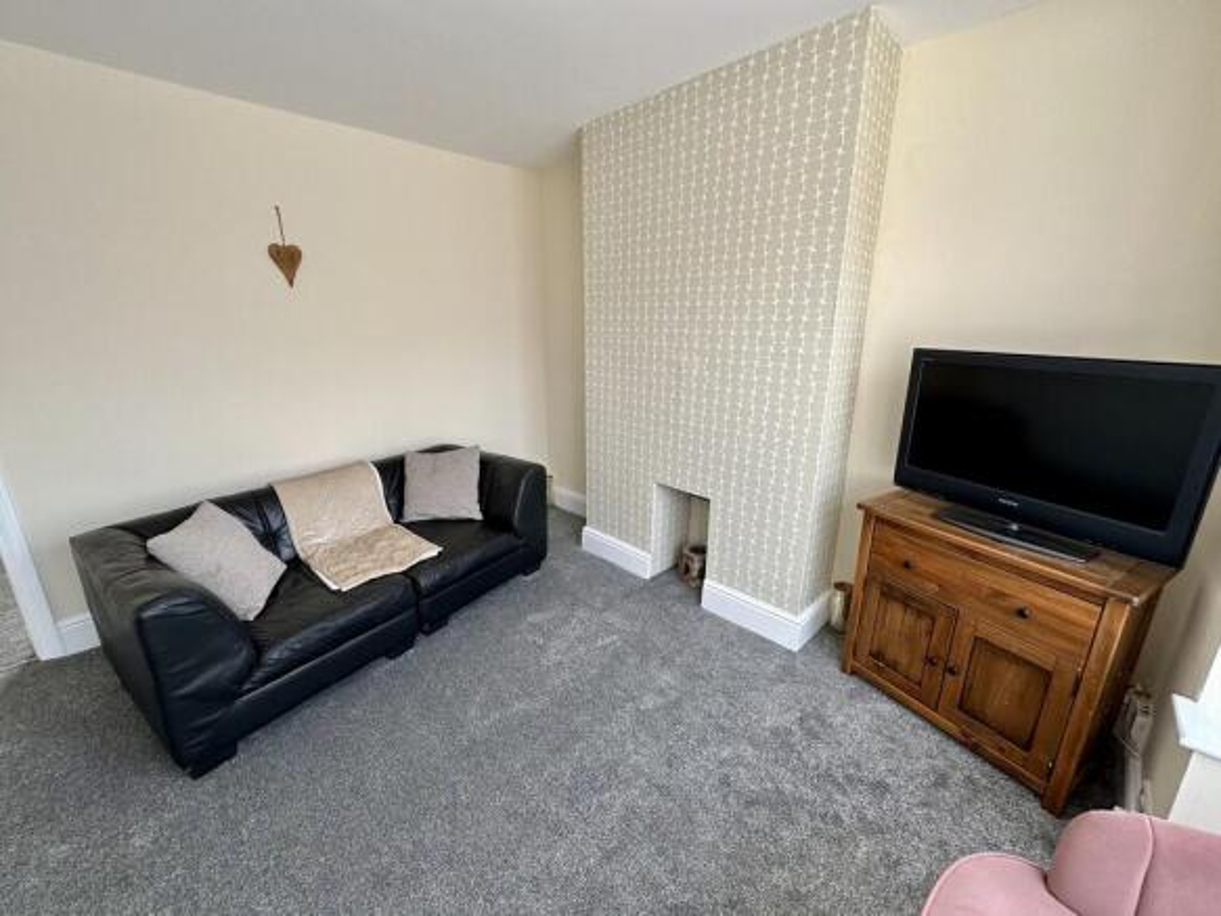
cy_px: 458
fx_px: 494
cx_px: 610
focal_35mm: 14
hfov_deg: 102.1
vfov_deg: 85.7
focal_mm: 2.22
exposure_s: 1/99
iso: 64
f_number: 2.2
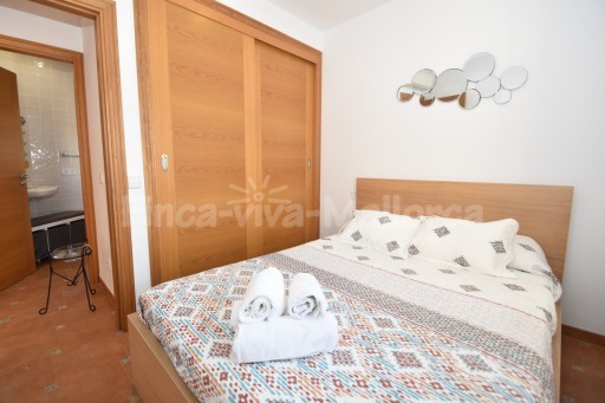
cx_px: 302
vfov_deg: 77.3
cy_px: 202
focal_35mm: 15
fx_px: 252
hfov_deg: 100.4
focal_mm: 10
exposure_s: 1/80
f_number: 4.5
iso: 400
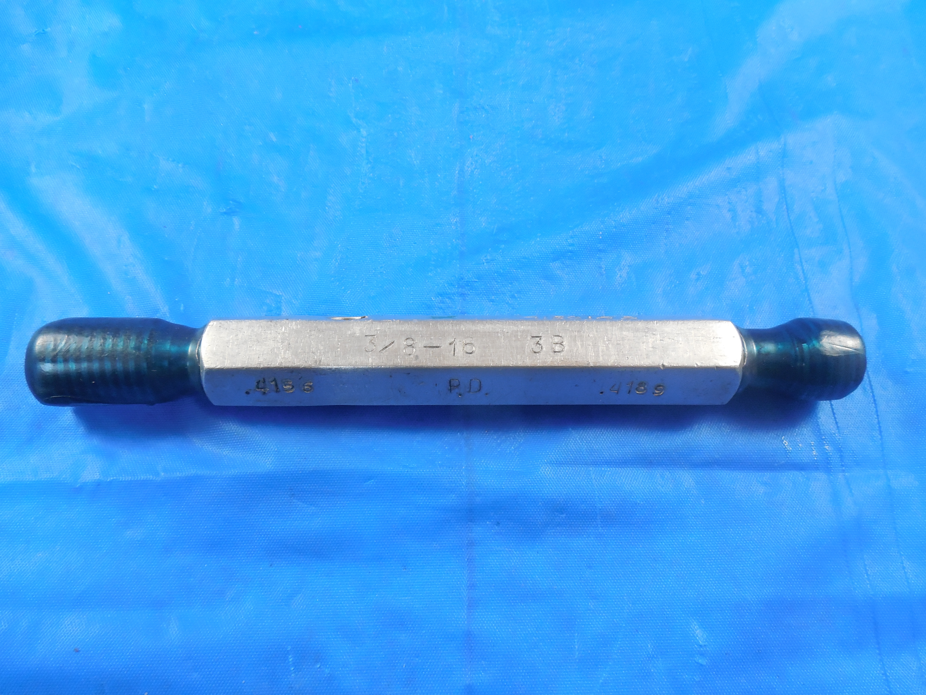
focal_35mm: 25
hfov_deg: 69.4
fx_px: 669
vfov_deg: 54.9
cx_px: 463
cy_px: 348
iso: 320
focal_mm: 4.5
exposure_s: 1/30
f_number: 3.3
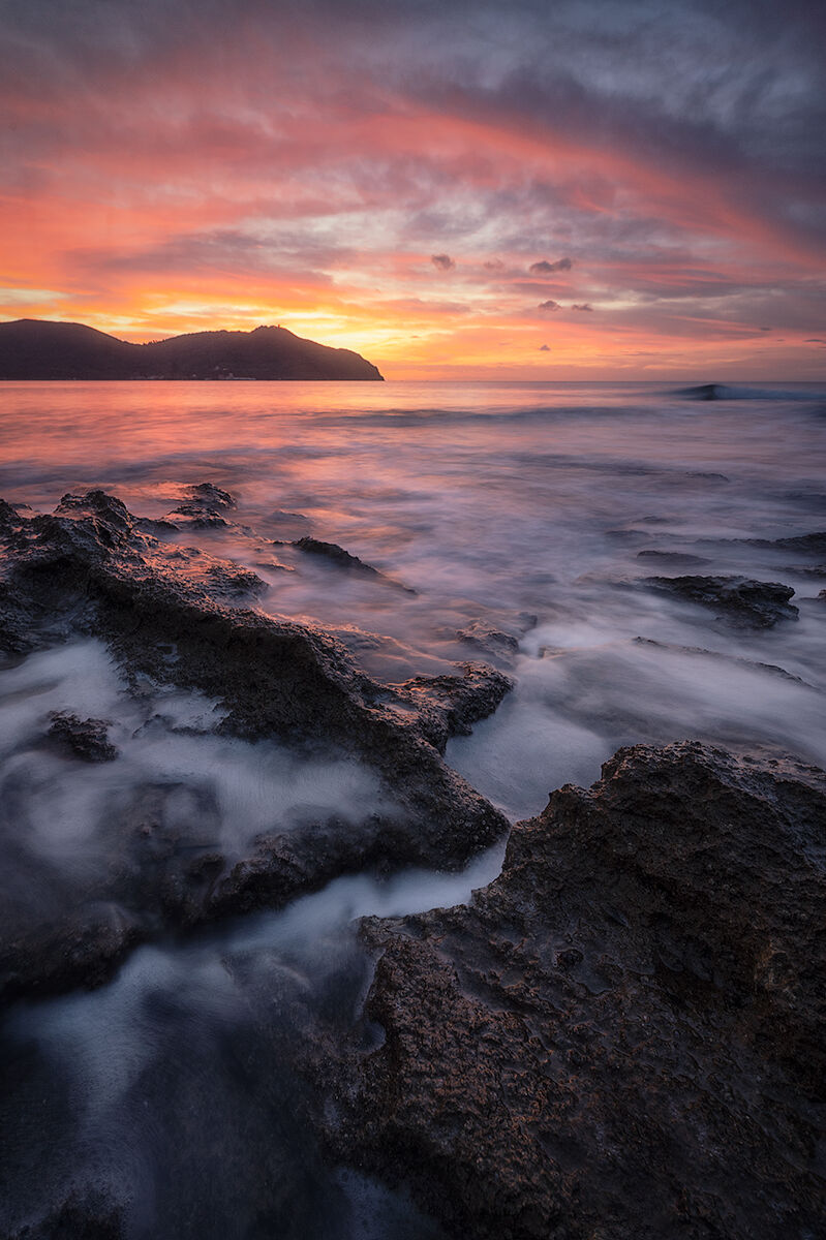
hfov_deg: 75.4
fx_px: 534
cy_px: 620
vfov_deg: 98.6
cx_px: 413
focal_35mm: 16
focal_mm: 15.5
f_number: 11
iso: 200
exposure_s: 2.5
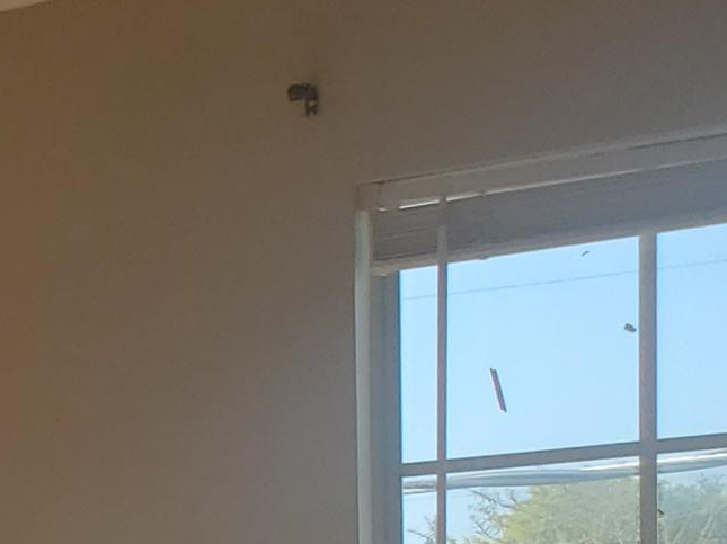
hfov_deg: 13.0
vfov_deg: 11.5
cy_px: 915
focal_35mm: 121
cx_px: -922
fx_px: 2540
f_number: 2.4
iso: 50
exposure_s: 1/370
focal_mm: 4.3
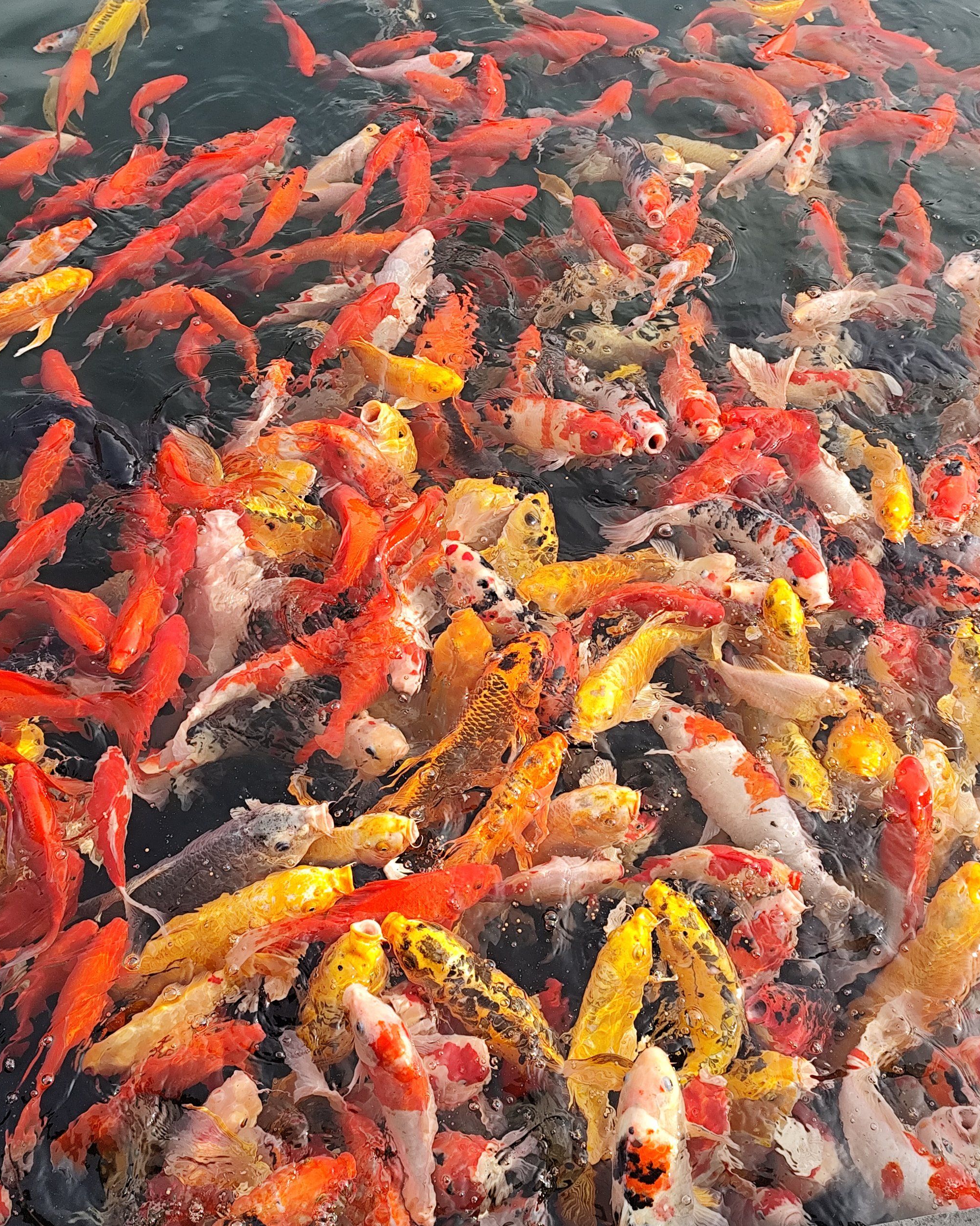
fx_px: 1414
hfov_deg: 38.2
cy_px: 615
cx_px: 491
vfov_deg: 46.8
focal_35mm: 39
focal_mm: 6.14
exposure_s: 1/286
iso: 50
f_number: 1.65
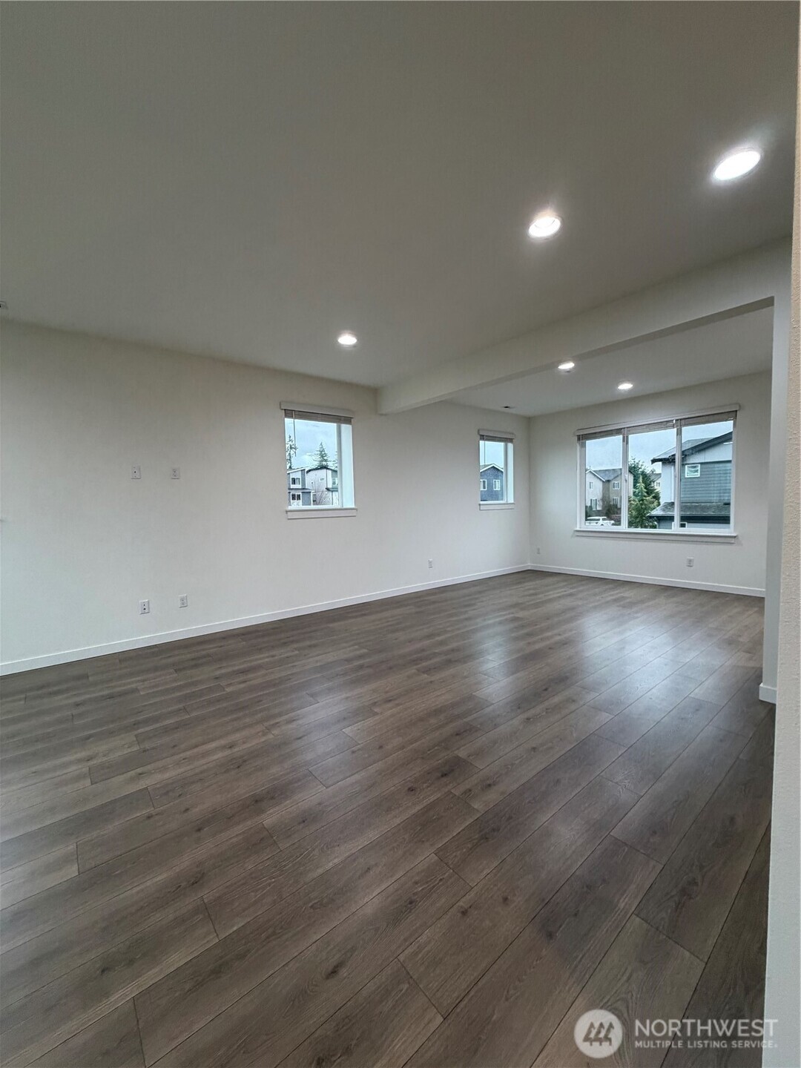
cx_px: 400
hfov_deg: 85.7
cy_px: 534
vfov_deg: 102.1
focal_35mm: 14
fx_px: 432
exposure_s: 1/120
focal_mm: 2.22
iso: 320
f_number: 2.2
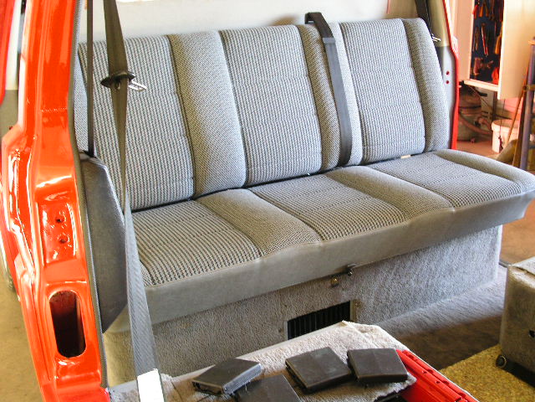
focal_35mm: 38
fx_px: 587
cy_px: 201
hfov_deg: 49.0
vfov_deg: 37.7
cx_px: 268
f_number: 2.8
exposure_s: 1/10
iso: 200
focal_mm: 7.8
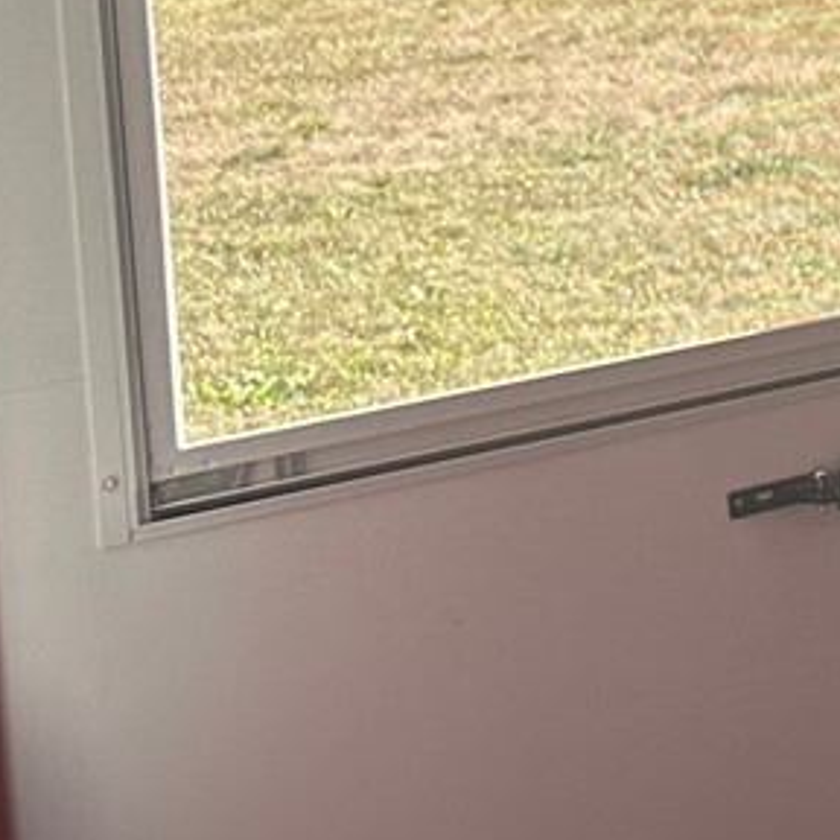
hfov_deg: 11.6
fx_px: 3240
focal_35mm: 118
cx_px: 2126
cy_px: -435
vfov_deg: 13.8
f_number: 1.78
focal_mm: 6.86
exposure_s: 1/498
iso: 80
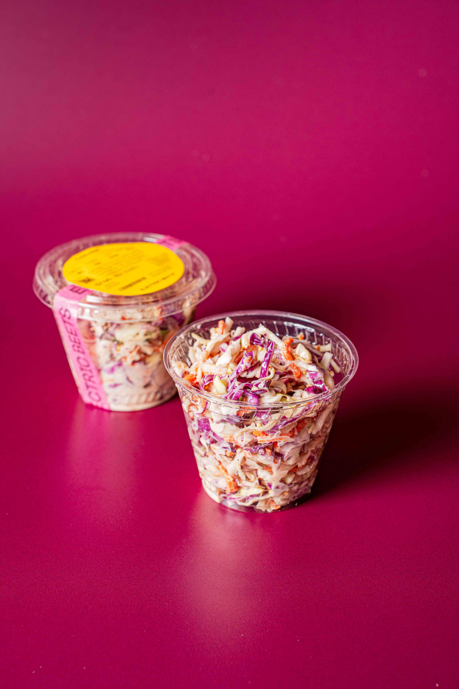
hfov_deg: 18.9
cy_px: 344
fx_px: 1377
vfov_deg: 28.1
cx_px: 230
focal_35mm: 72
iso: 500
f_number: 7.1
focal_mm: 72
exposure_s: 1/125
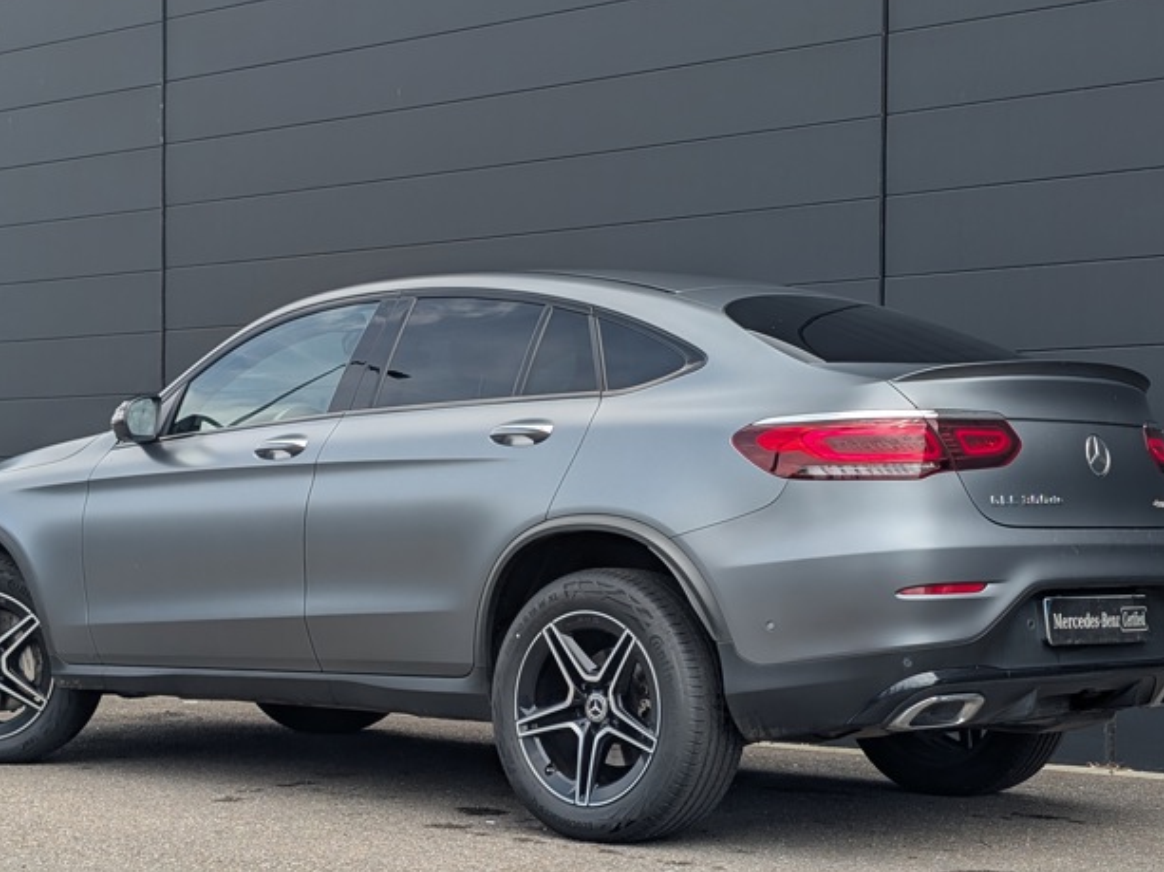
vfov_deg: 22.9
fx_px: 2151
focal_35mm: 64
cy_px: 503
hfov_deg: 30.3
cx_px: 509
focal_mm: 6.9
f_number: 1.68
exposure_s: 1/438
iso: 19
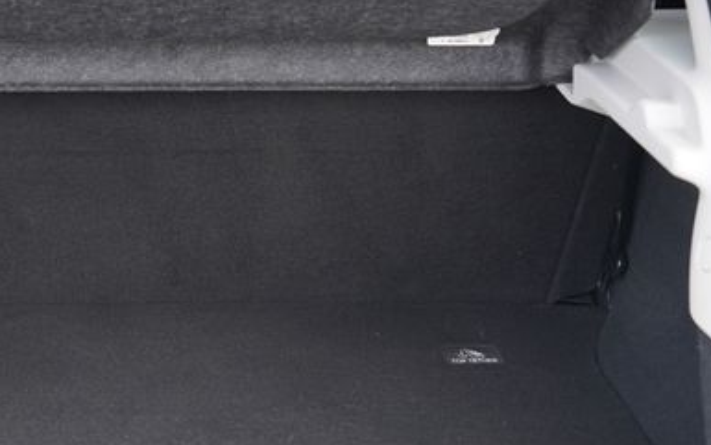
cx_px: 87
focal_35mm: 65
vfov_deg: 20.0
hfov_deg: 30.3
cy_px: 180
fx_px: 1260
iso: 320
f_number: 4
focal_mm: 24
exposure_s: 1/60
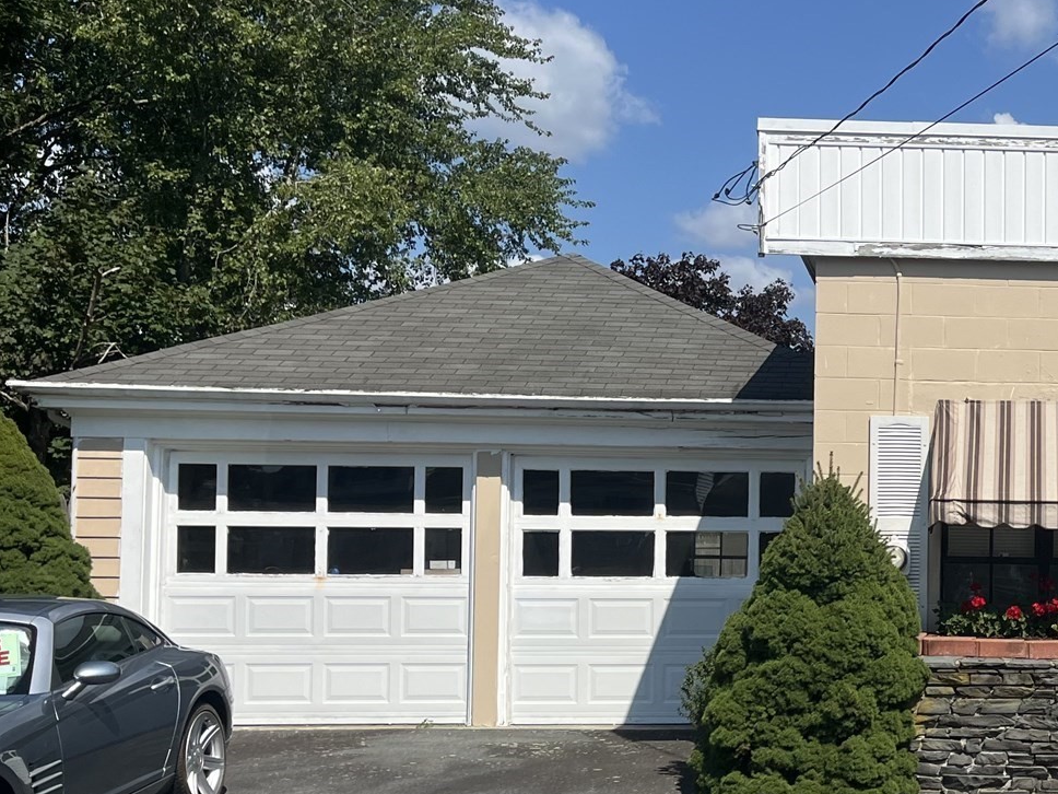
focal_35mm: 55
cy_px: 504
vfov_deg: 26.5
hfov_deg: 31.9
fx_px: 1681
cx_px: 1083
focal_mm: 5.1
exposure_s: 1/5556
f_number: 1.6
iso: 50
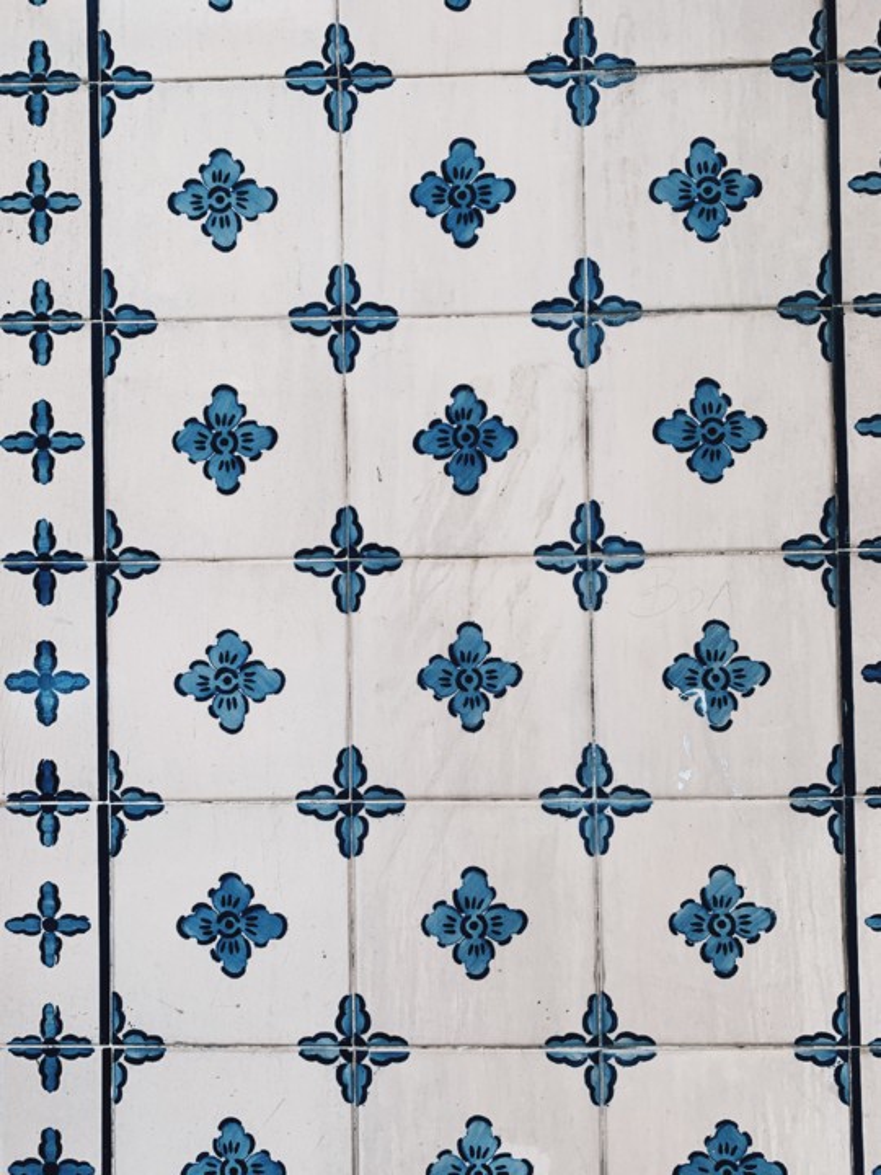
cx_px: 440
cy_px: 588
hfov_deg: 53.1
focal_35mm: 26
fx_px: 882
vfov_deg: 67.3
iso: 25
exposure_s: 1/226
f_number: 1.8
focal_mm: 4.25
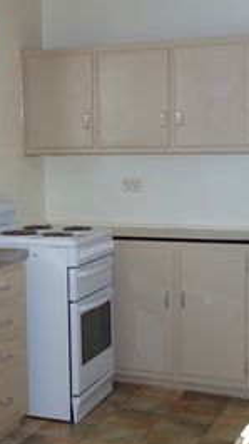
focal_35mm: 63
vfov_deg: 33.3
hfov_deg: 18.6
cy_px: 204
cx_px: 5
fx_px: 742
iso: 400
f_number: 4
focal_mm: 23
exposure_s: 1/40
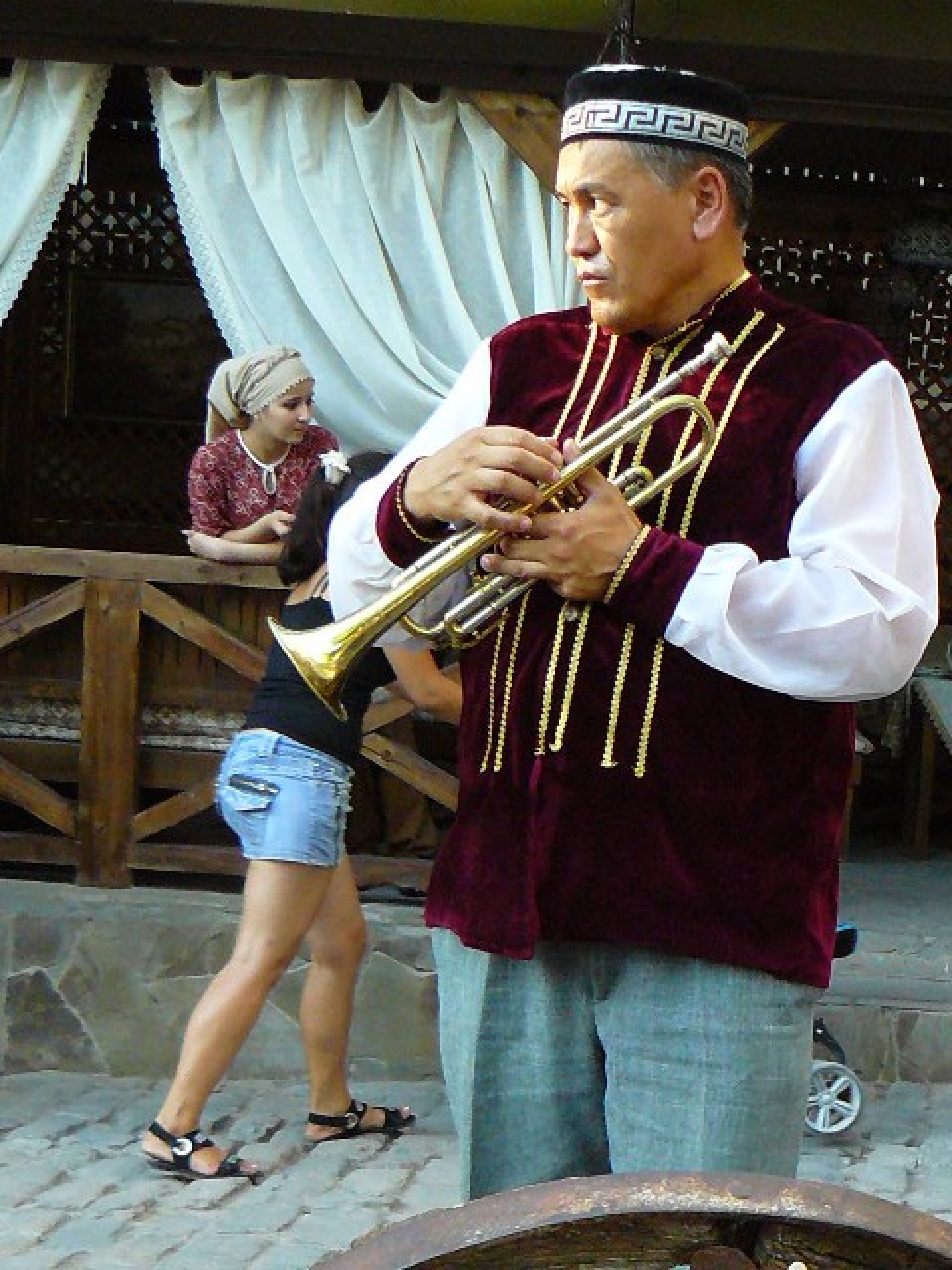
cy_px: 635
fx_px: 1320
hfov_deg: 39.7
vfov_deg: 51.4
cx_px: 476
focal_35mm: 36
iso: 320
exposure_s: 1/125
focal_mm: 6
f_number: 2.8
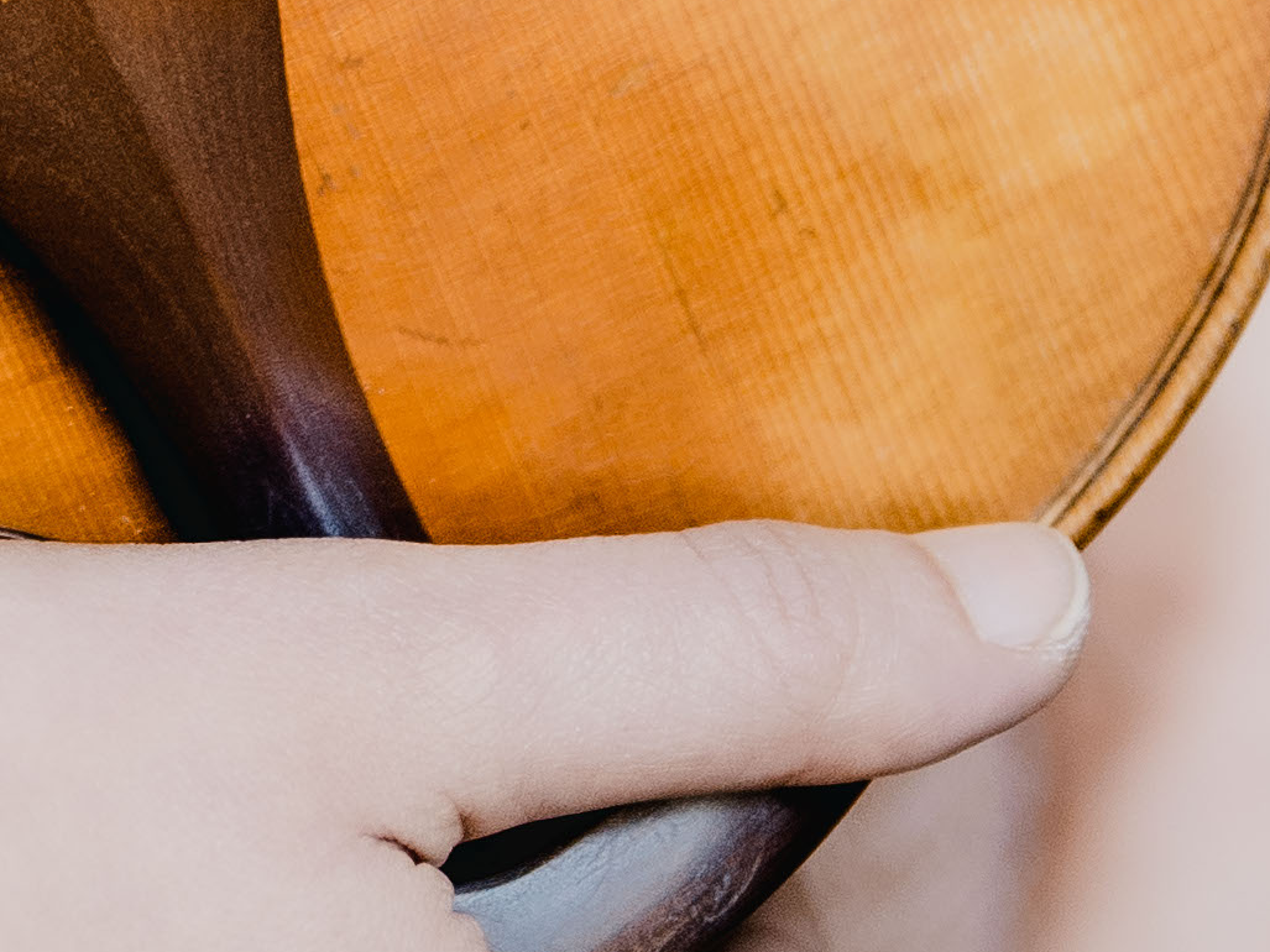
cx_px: -1672
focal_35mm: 445
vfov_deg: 3.2
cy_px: -2907
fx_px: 16324
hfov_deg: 4.4
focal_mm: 50
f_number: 1.2
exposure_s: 1/60
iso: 400
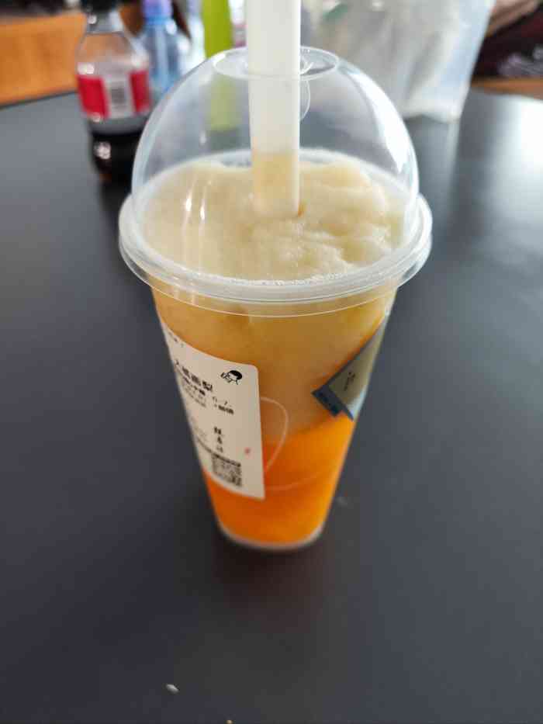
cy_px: 362
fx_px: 502
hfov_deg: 56.8
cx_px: 272
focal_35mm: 24
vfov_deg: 71.6
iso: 405
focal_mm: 6.92
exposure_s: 1/25
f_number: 1.9
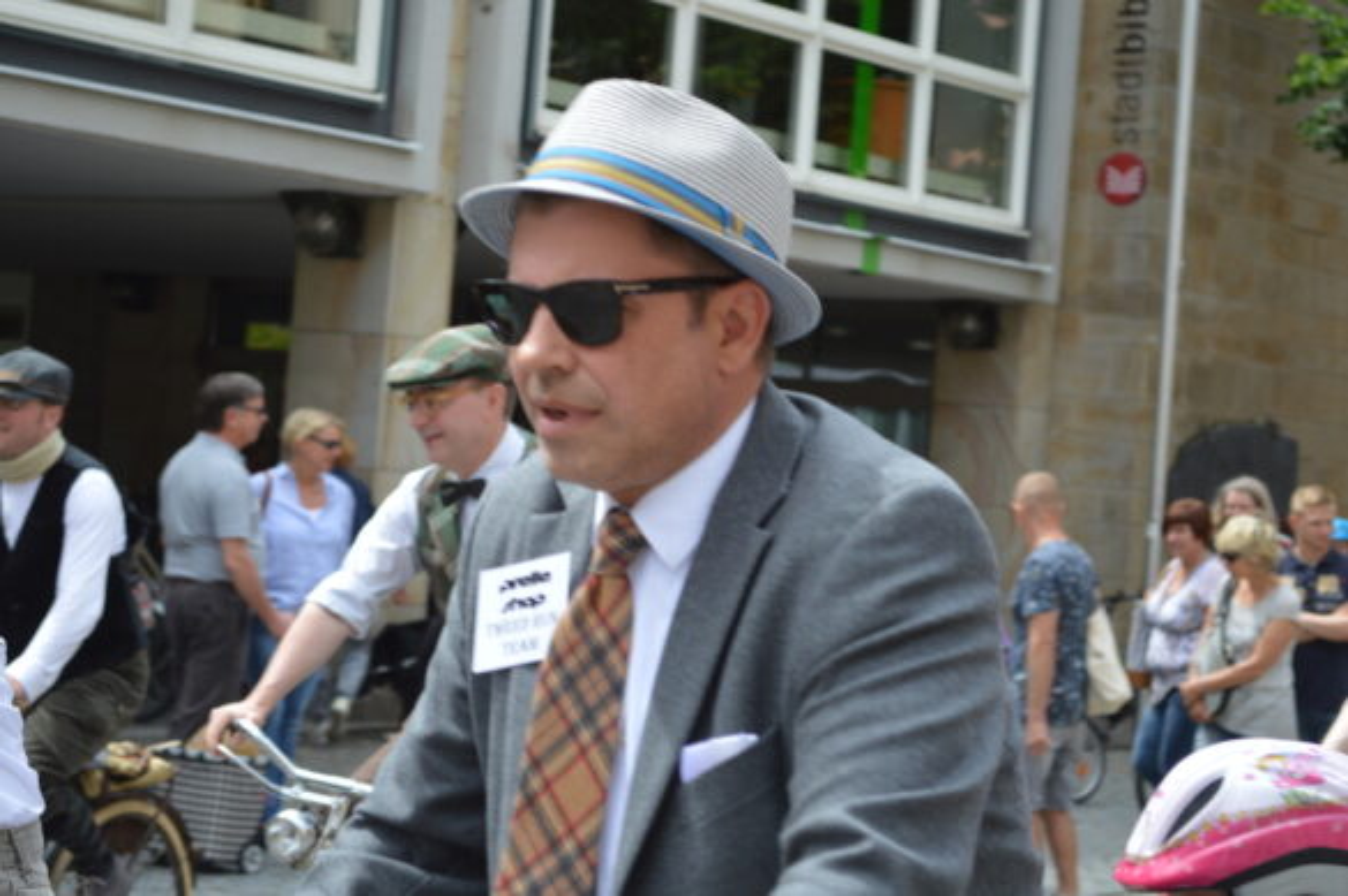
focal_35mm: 82
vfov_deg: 16.5
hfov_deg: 24.6
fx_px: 3086
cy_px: 448
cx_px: 674
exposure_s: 1/160
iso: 100
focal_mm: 55
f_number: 6.3
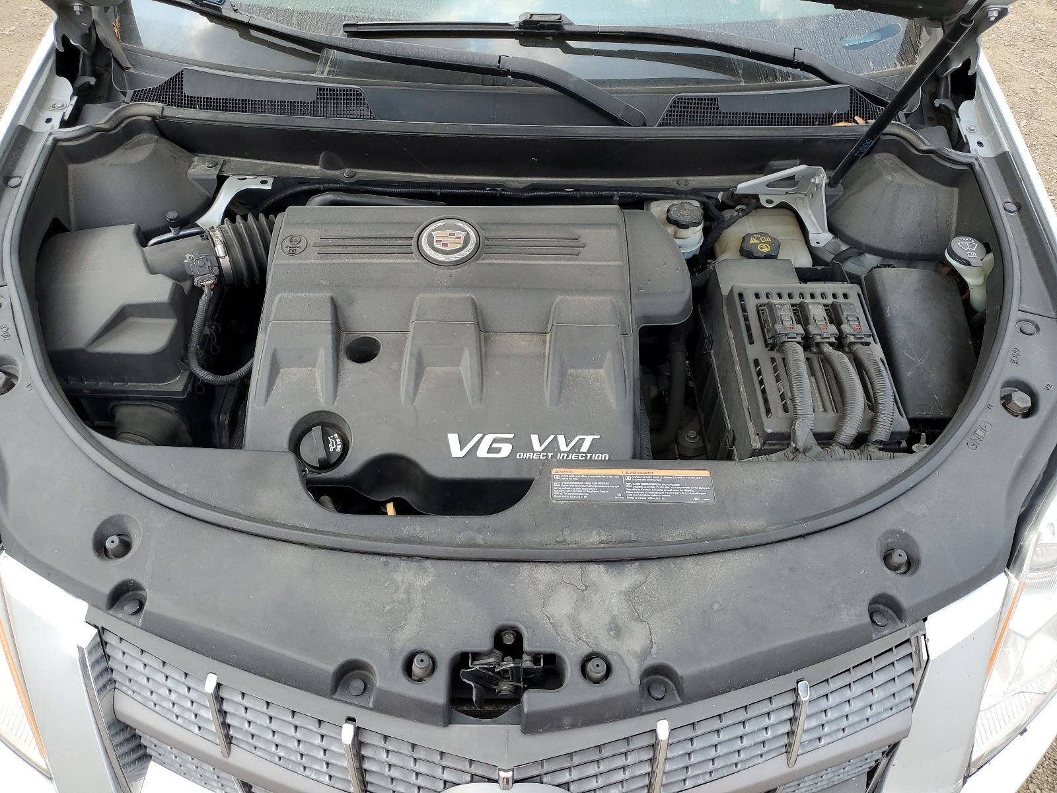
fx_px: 794
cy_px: 396
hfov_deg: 67.3
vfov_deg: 53.1
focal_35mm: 26
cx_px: 528
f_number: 1.5
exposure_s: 1/625
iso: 50
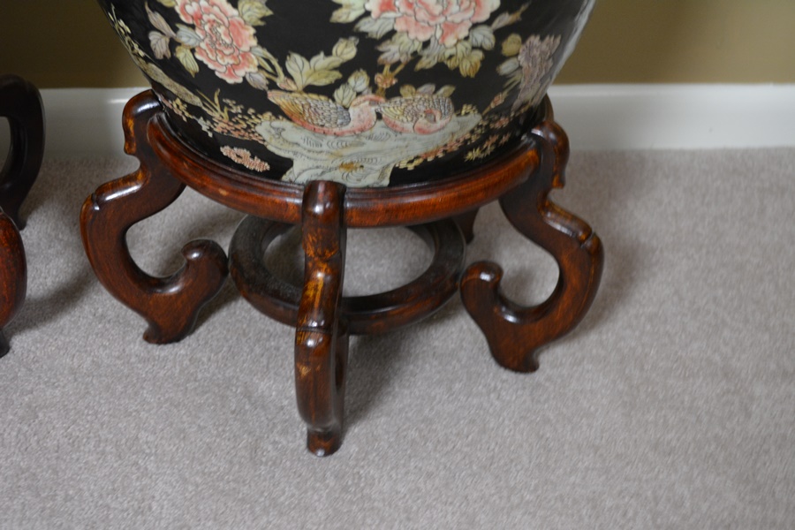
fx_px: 1126
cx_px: 398
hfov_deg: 38.9
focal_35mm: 51
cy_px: 265
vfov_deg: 26.5
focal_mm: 34
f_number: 5
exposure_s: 1/30
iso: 1600
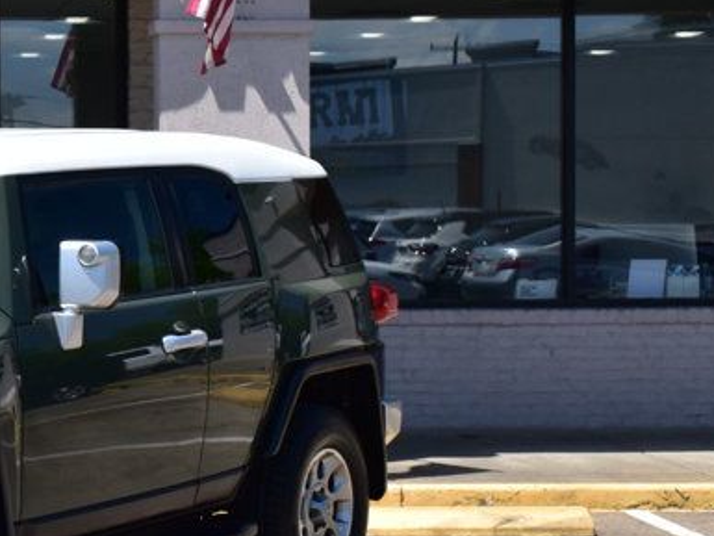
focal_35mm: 111
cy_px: 256
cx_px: -210
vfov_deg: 13.3
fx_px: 2296
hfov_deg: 16.7
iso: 360
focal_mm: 29
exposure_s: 1/500
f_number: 11
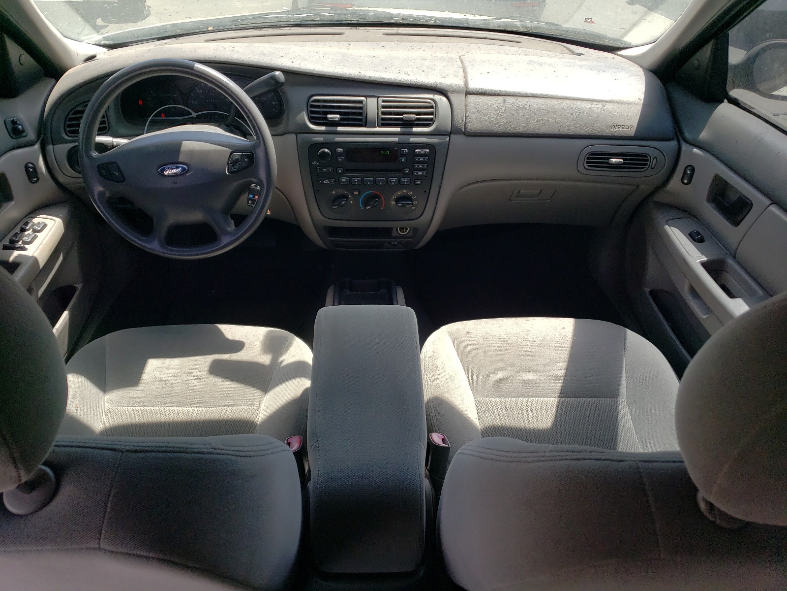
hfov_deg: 67.3
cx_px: 394
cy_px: 296
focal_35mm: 26
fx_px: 591
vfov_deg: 53.1
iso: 50
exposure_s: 1/714
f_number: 1.5
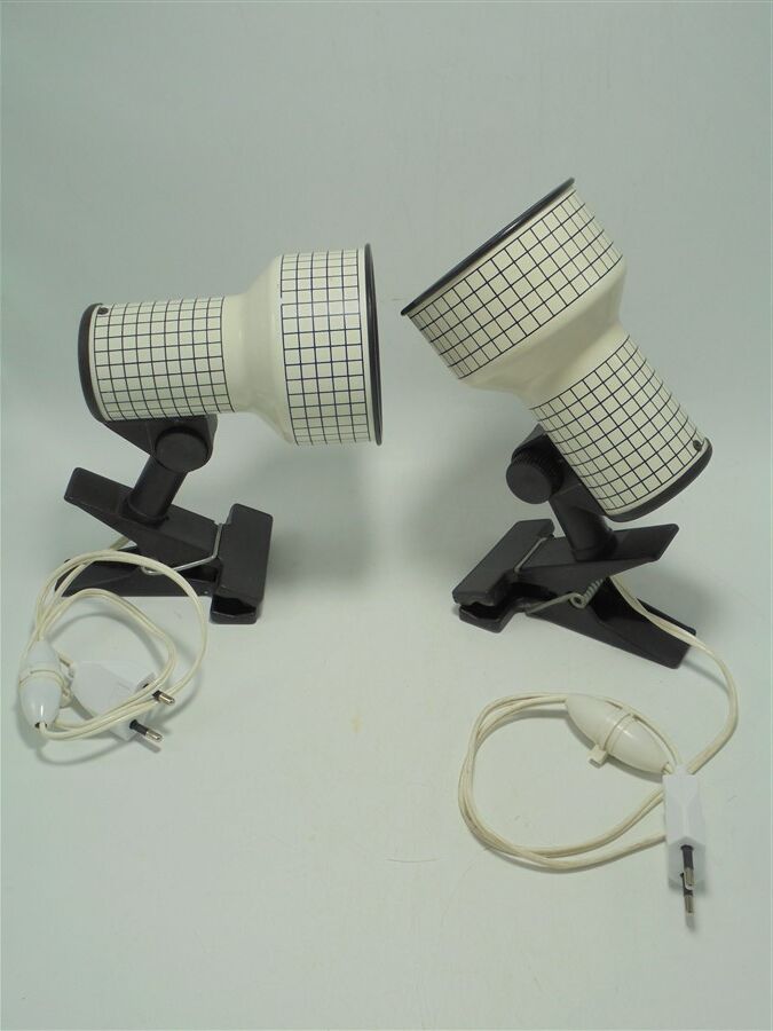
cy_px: 516
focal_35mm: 38
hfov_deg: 37.7
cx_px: 386
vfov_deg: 49.0
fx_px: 1131
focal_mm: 6.9
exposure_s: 1/100
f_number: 4.2
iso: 100
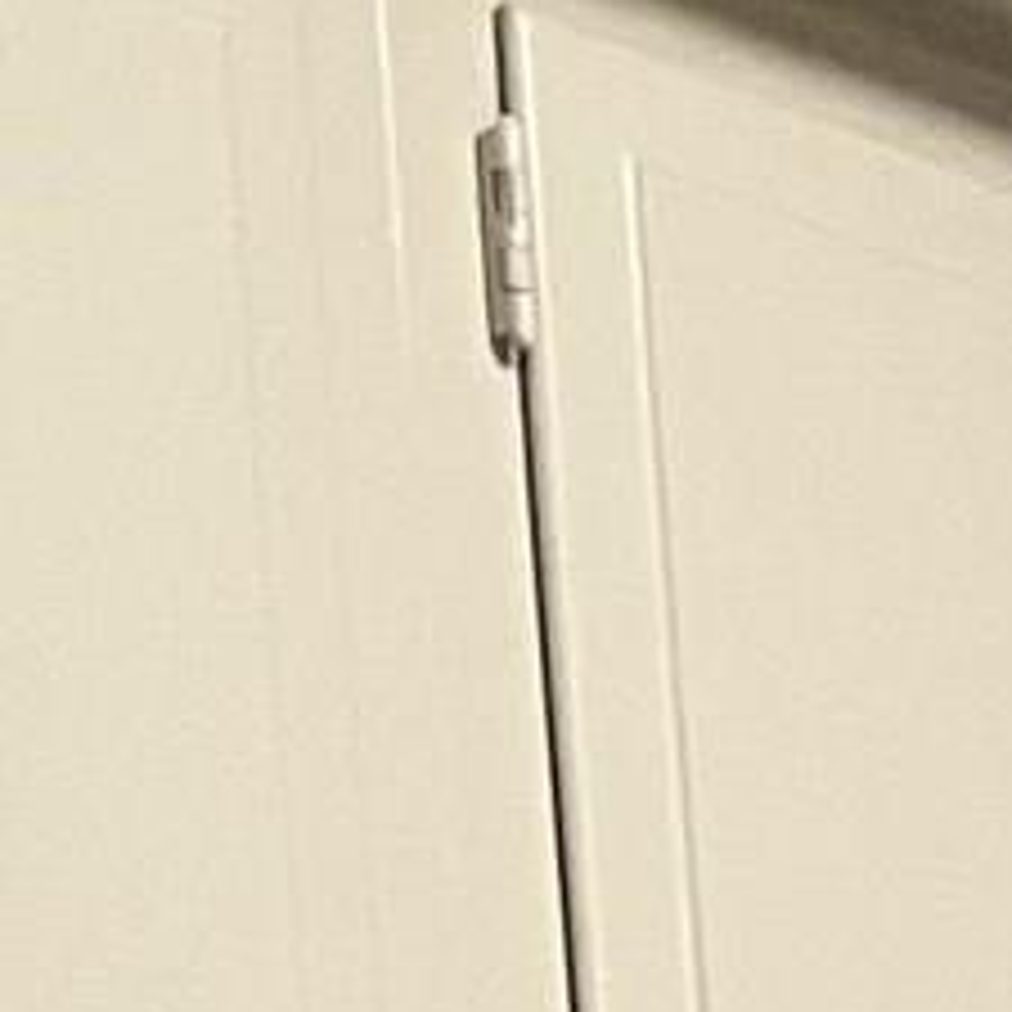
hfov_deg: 6.4
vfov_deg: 6.2
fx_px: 7773
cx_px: 3598
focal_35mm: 235
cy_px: 4061
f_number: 1.6
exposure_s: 1/60
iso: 100
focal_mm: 5.1
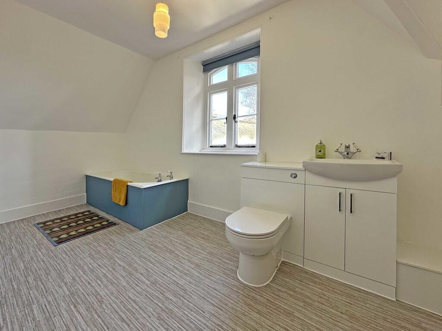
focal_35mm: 14
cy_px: 166
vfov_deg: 85.7
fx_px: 179
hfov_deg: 102.1
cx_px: 221
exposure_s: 1/99
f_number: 2.2
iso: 50
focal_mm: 2.22
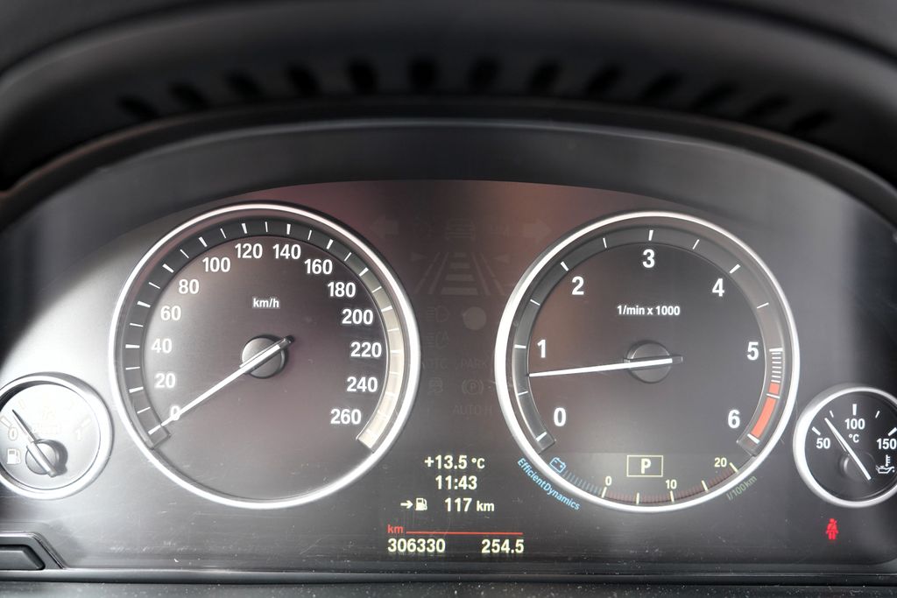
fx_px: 772
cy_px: 299
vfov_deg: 42.3
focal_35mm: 31
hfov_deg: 60.3
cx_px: 448
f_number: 4
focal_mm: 31
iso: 1250
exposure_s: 1/60
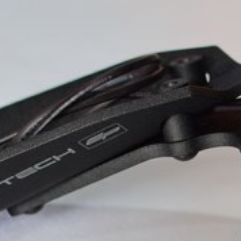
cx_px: 353
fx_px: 1583
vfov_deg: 8.6
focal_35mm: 201
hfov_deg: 8.5
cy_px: 303
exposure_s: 1/80
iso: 800
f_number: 3.2
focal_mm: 35
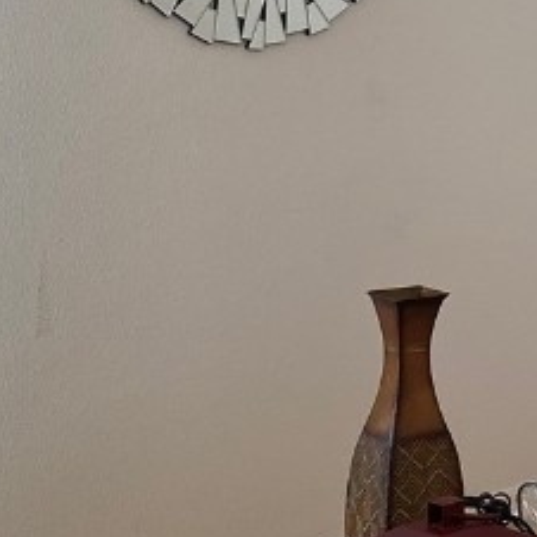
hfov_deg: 14.9
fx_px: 1825
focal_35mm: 104
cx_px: 927
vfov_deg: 16.4
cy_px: 17
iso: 64
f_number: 1.8
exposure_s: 1/60
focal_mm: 4.25
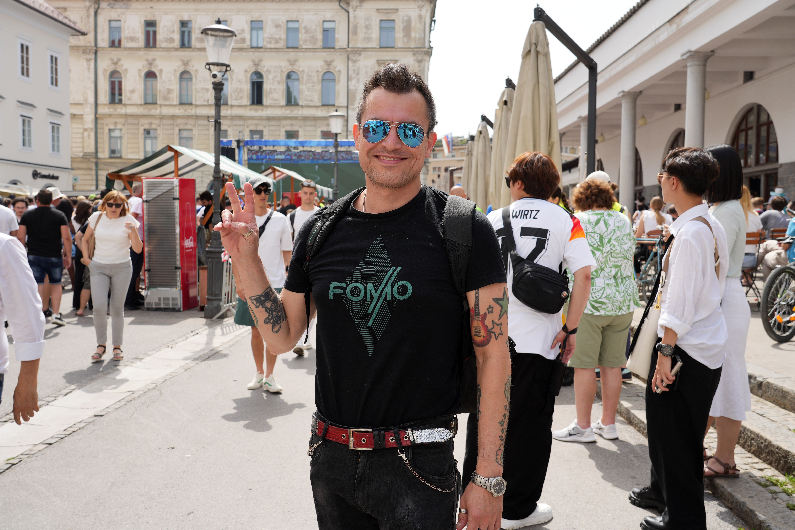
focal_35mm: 35
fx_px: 773
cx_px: 398
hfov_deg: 54.4
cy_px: 265
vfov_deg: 37.9
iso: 100
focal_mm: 35
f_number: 7.1
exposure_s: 1/200
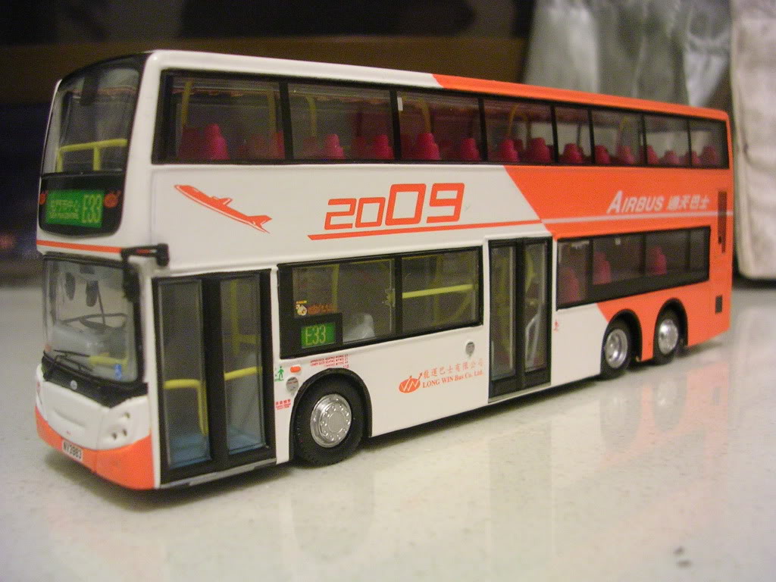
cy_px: 291
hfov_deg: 49.0
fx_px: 852
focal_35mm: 38
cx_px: 388
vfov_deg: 37.7
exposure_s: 1/5.6
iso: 194
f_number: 2.8
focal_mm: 5.8
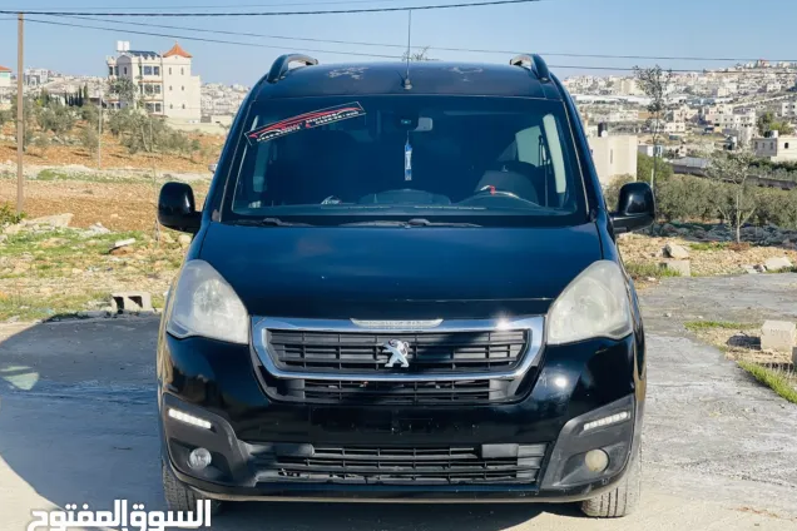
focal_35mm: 67
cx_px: 398
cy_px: 291
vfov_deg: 20.3
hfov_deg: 30.1
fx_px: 1483
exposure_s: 1/1248
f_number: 2.2
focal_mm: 7.5
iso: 32
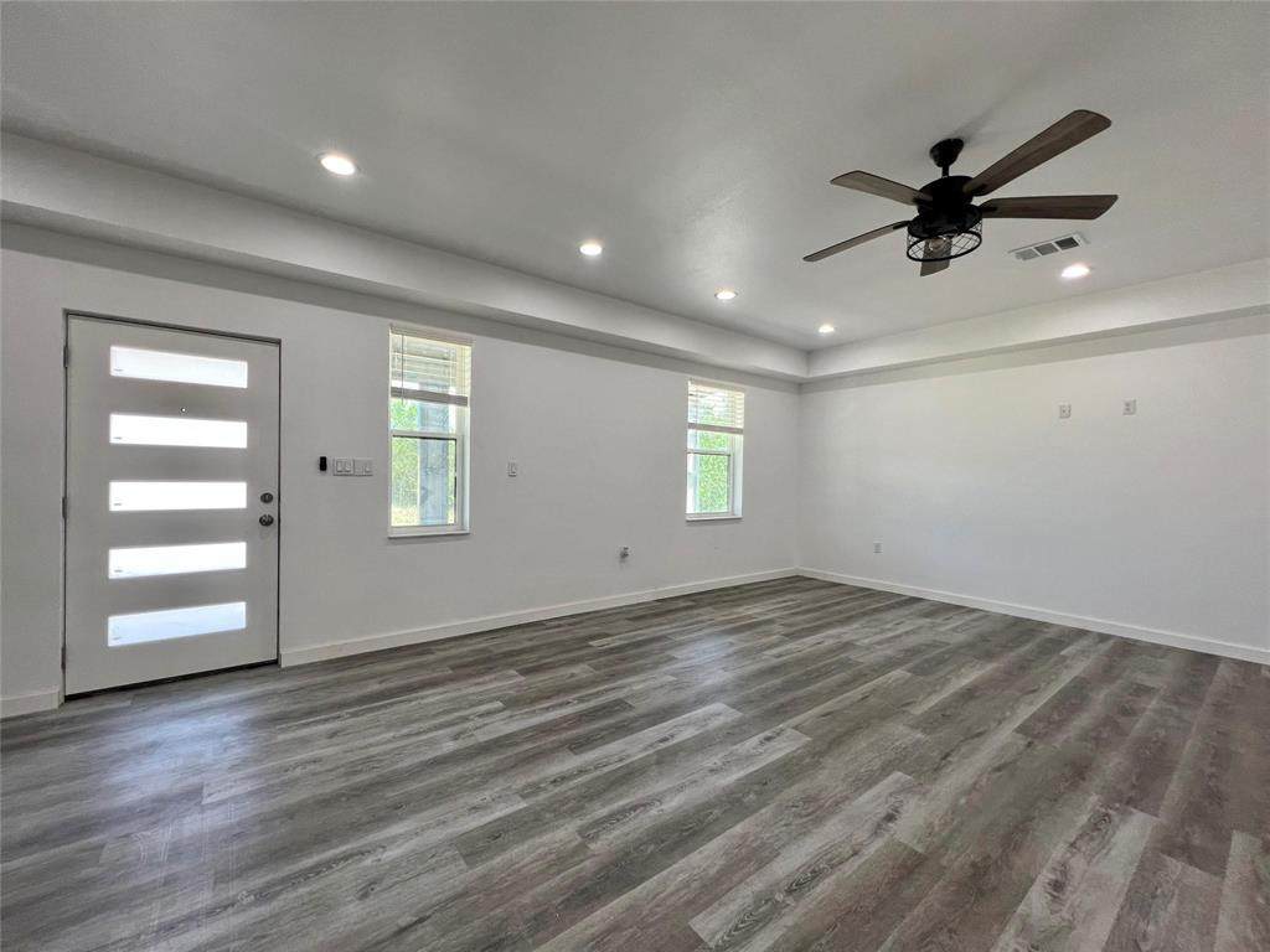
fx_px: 477
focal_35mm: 13
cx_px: 635
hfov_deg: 106.2
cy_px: 476
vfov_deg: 89.9
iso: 80
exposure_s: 1/120
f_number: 1.8
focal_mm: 1.57
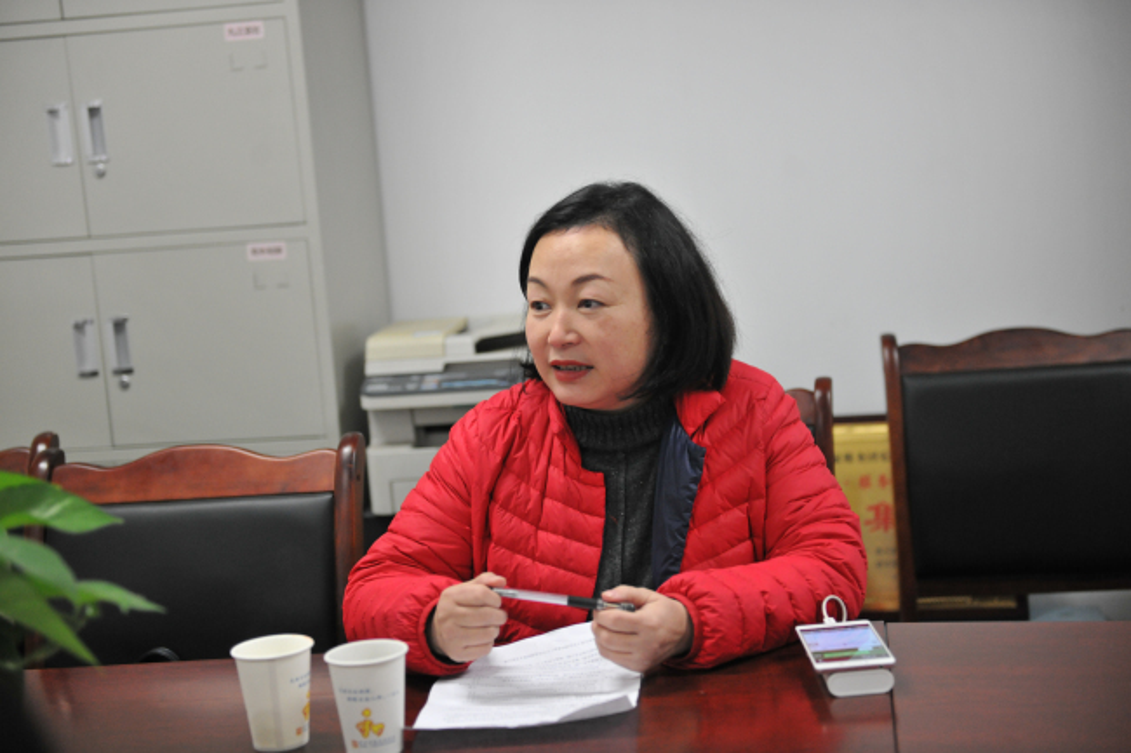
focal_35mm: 58
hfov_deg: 34.5
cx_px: 566
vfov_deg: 23.4
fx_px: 1822
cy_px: 376
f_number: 2.8
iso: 1600
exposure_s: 1/90
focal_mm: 58
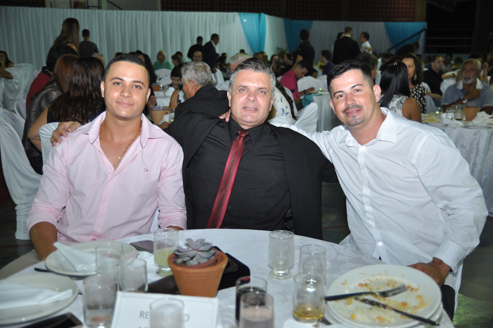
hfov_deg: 49.6
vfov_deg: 34.1
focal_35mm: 39
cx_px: 246
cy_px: 164
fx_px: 533
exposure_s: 1/60
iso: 400
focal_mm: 26
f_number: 3.5
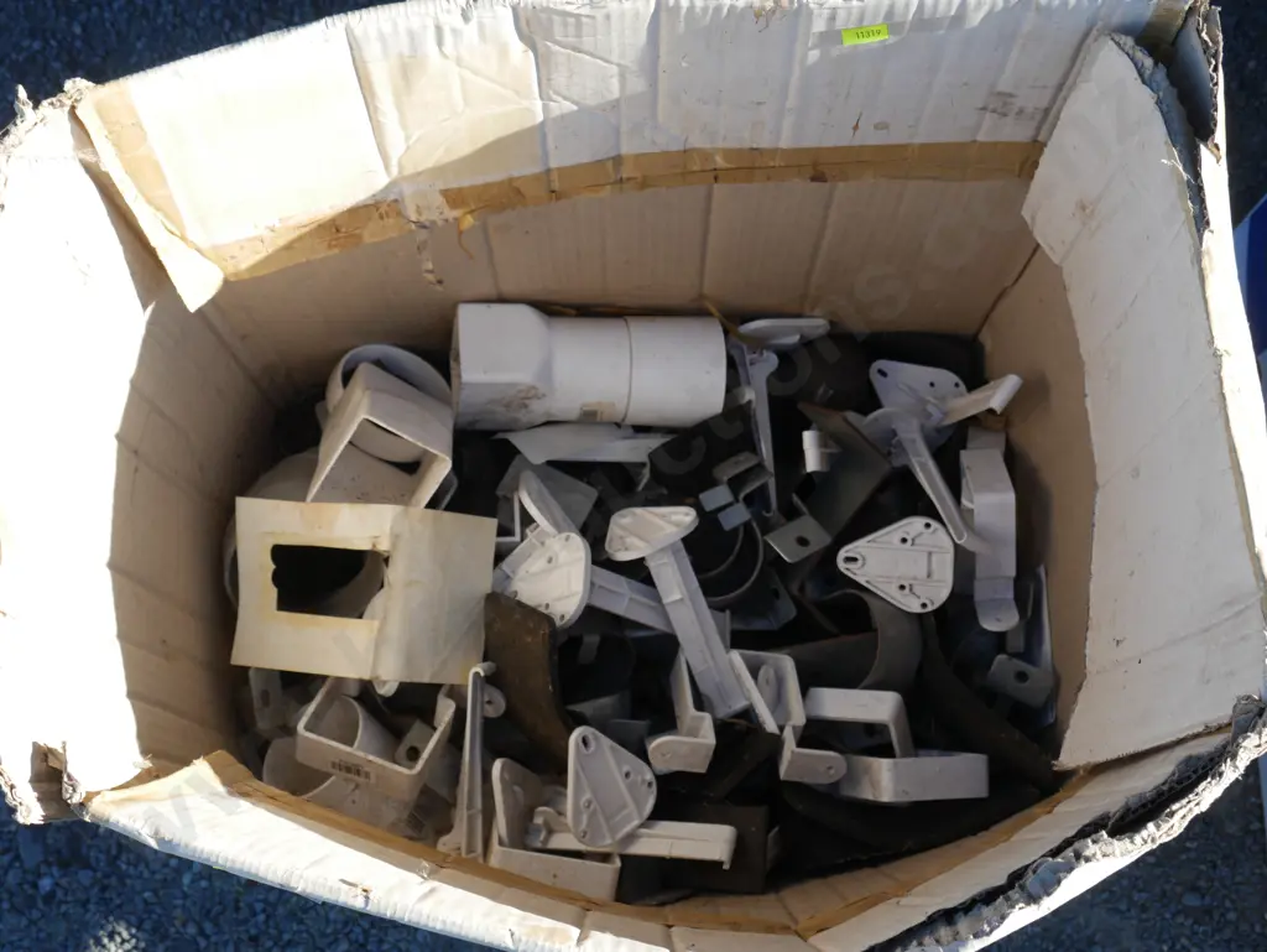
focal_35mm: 42
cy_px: 476
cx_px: 634
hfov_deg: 44.8
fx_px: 1538
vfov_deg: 34.4
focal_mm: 21
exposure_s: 1/160
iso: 200
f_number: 6.3
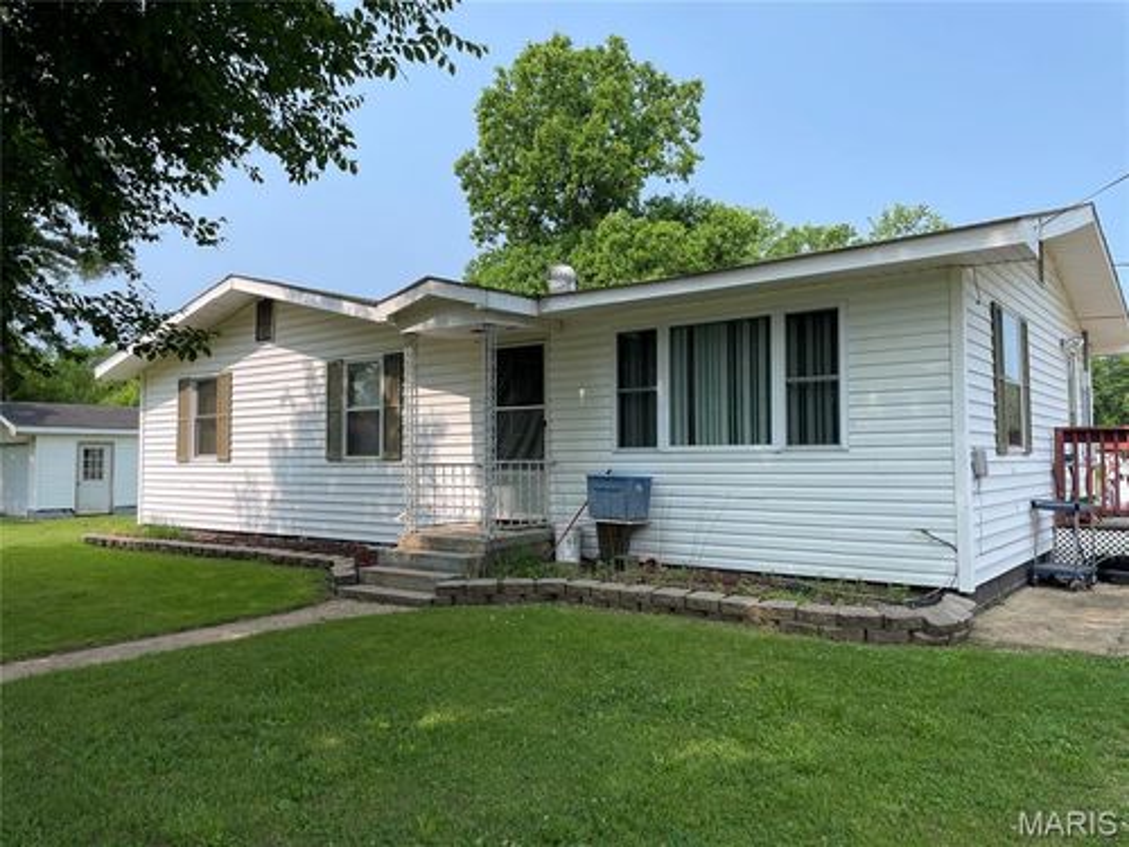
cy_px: 424
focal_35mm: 26
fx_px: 848
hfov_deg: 67.3
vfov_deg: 53.1
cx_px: 564
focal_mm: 4.2
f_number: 1.6
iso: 32
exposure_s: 1/2304
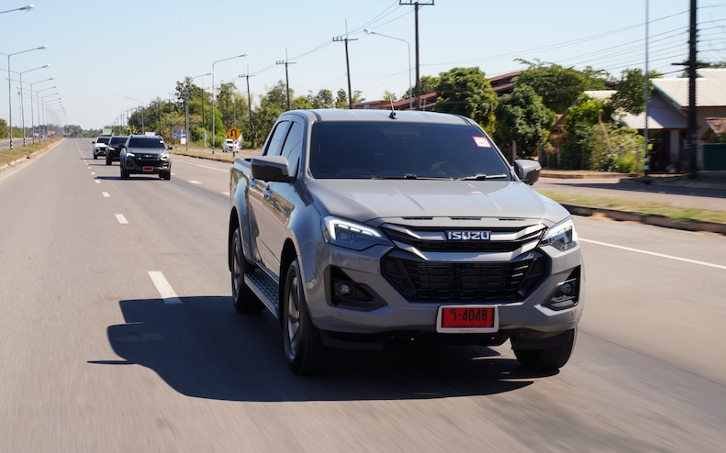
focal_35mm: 65
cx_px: 363
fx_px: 1286
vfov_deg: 20.0
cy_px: 214
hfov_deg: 31.5
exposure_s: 1/60
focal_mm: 63
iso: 200
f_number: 22
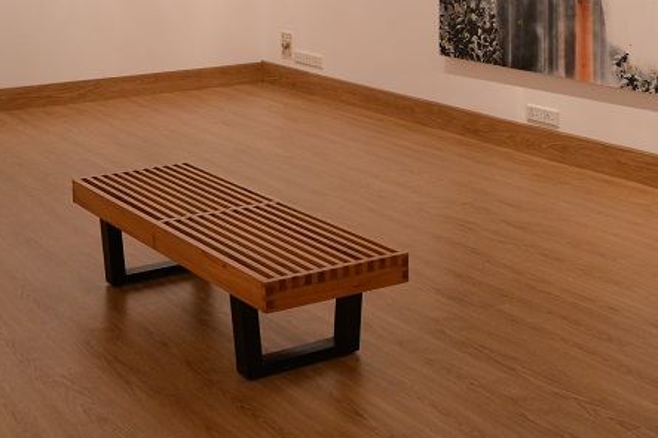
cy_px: -19
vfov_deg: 19.6
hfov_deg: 30.0
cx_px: 397
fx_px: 1224
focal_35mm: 67
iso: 1250
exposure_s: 1/50
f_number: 5
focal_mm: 29
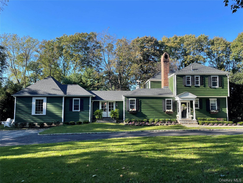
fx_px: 183
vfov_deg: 53.1
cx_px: 122
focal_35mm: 26
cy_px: 92
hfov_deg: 67.3
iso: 32
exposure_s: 1/842
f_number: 1.6
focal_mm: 4.2
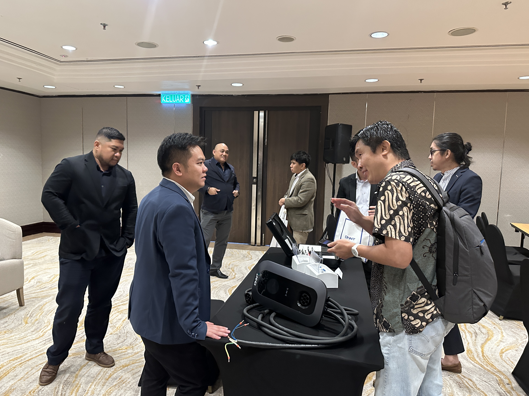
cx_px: 257
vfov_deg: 54.9
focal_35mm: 25
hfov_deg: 69.4
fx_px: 382
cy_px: 201
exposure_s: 1/50
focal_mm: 6.86
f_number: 1.78
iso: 800
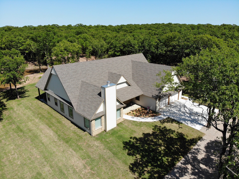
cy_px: 90
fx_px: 166
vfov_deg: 56.8
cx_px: 120
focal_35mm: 24
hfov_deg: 71.6
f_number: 2.8
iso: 100
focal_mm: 4.5
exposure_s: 1/870
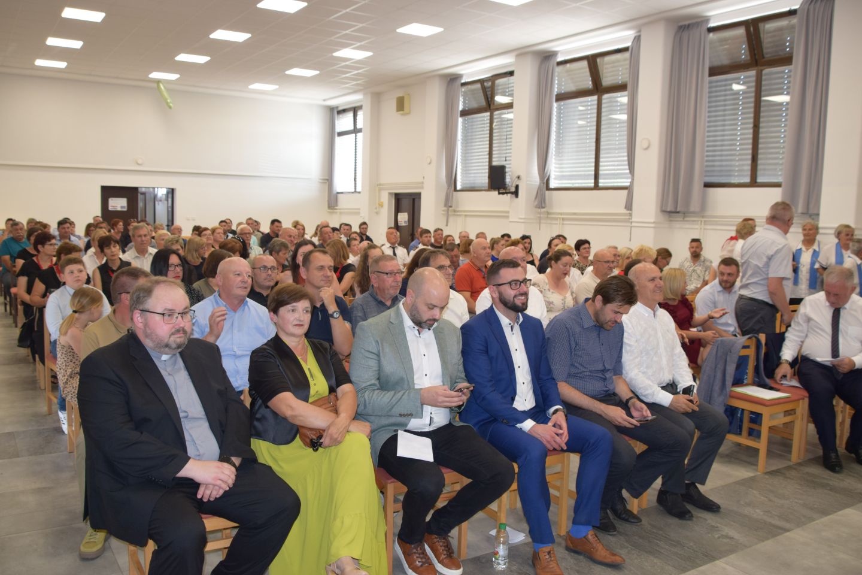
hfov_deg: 59.5
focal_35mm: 32
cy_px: 288
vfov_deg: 41.7
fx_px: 754
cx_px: 431
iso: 800
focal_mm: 21
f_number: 4.5
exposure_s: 1/80
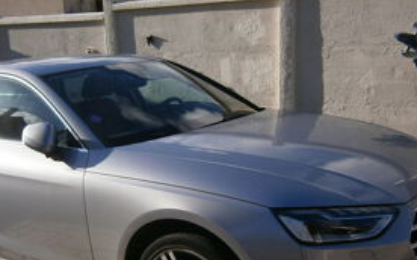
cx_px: 201
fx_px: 545
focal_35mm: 48
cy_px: 197
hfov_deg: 41.9
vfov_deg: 26.5
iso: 80
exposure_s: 1/1250
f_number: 2.8
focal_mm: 4.7
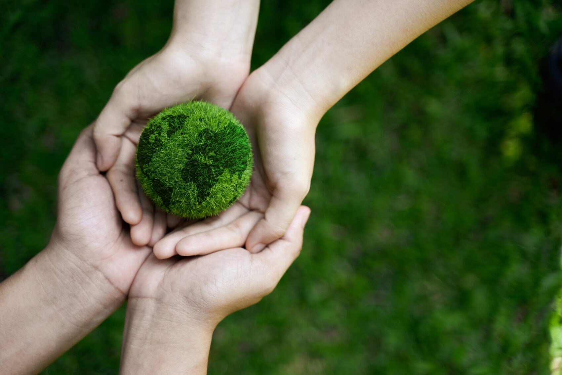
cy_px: 188
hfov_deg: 27.0
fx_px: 1171
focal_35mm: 75
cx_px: 281
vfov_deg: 18.2
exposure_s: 1/250
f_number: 2.8
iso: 125
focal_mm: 75
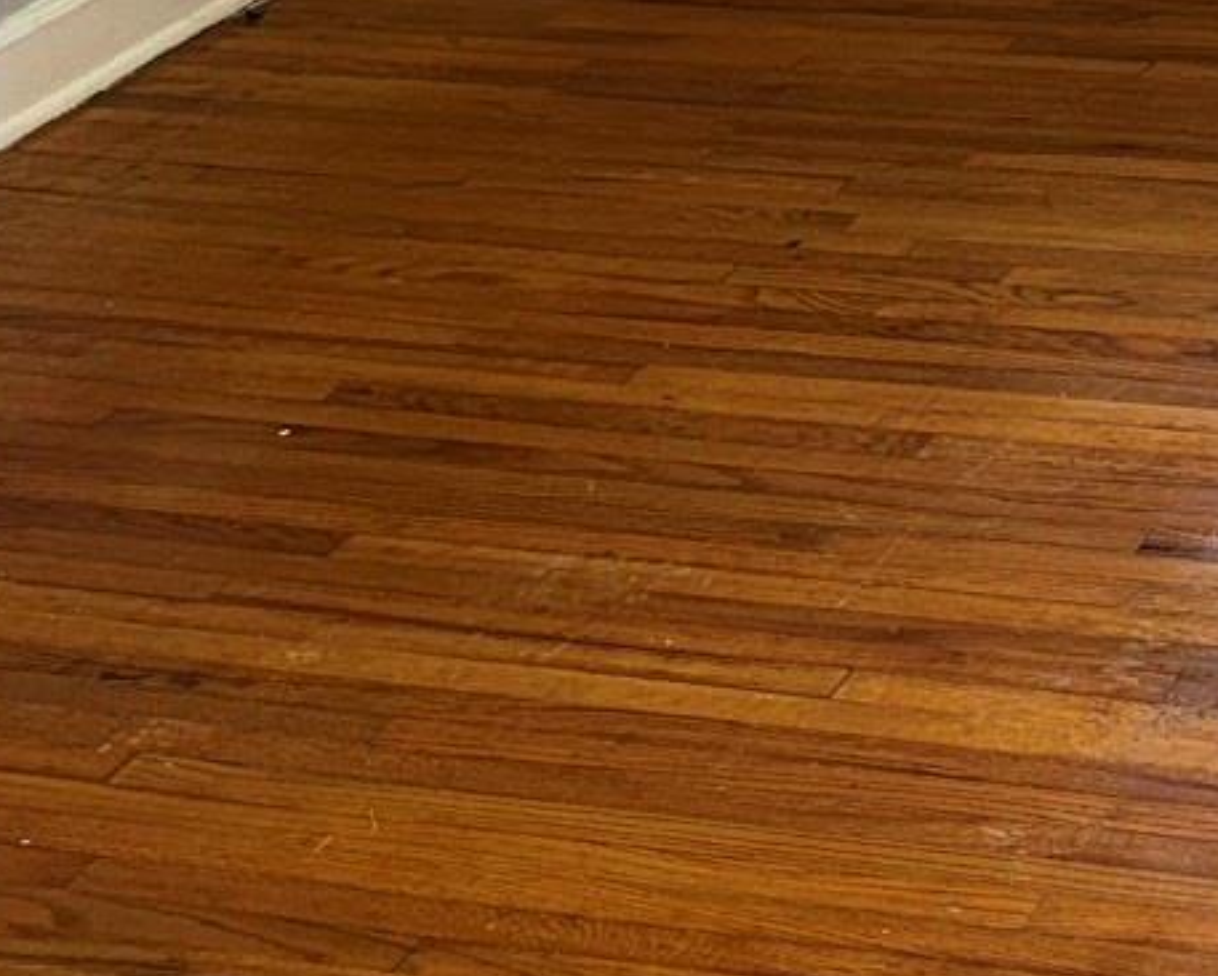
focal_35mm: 105
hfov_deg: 16.4
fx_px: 3787
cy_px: -688
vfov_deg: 13.4
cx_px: 1927
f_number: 1.78
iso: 64
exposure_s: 1/29
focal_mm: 6.76
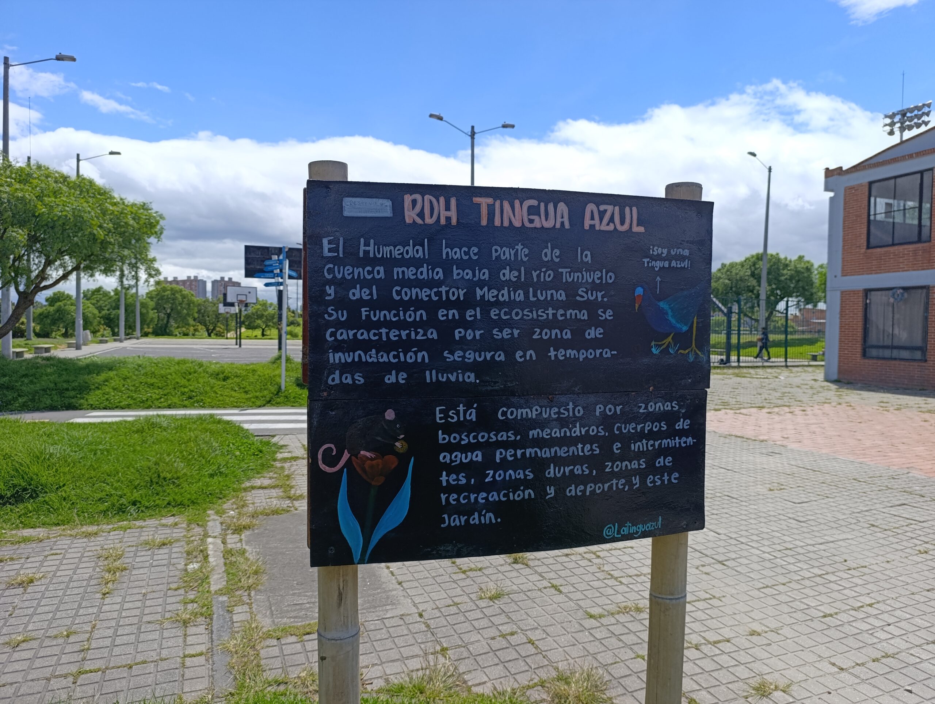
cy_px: 352
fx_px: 622
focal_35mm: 23
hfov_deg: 73.8
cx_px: 468
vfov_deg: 59.0
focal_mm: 6.14
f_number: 1.6
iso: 50
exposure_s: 1/625
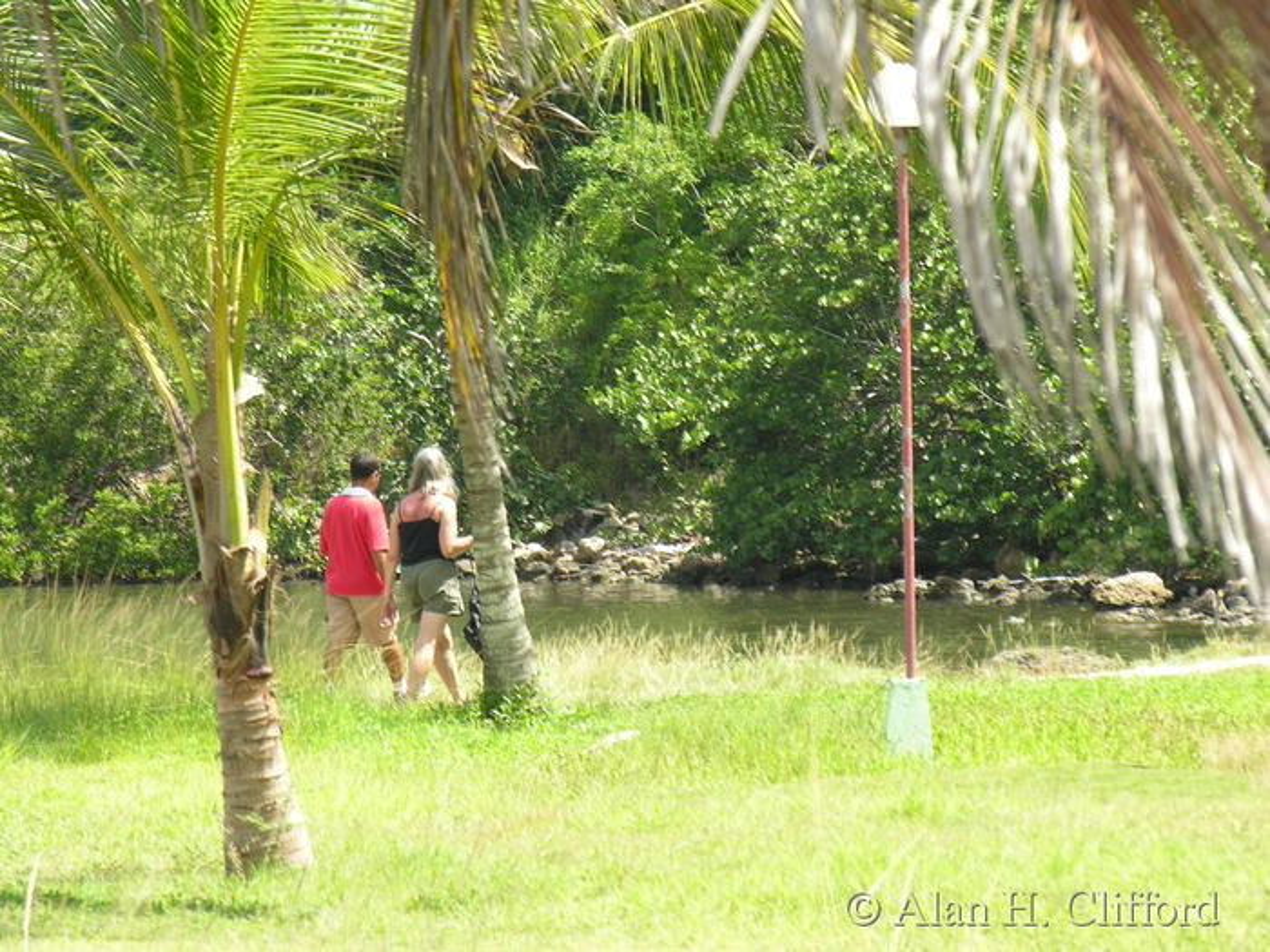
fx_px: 9282
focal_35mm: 253
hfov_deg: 7.8
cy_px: 476
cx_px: 635
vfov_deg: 5.9
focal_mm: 64.5
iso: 50
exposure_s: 1/78
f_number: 5.6
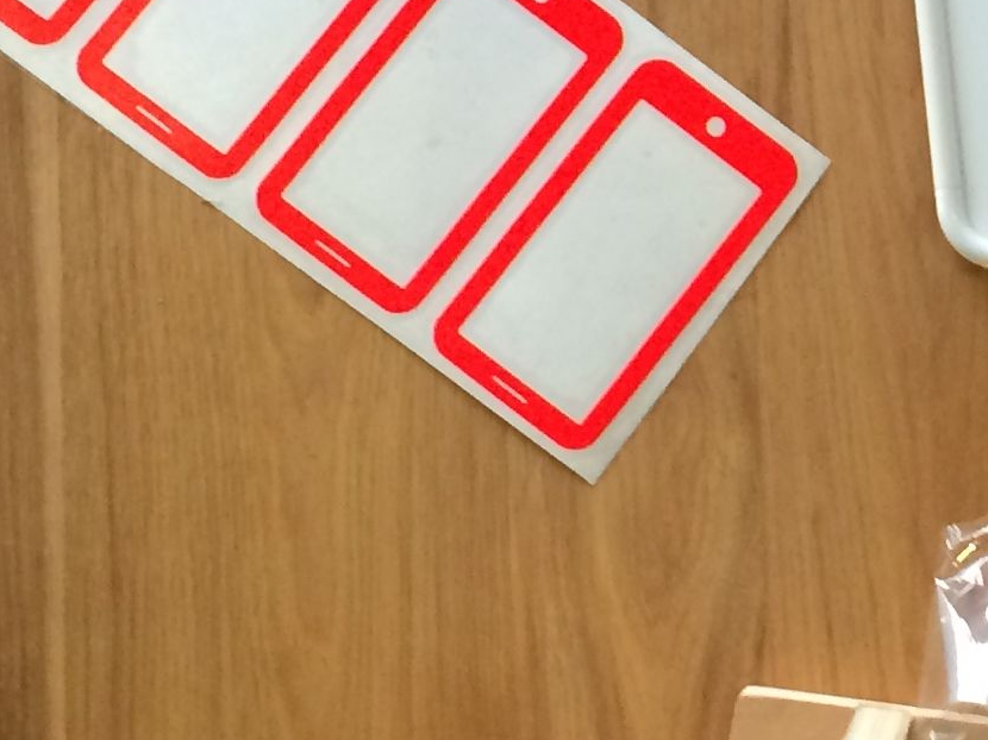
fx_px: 3367
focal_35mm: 118
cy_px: -156
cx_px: 1274
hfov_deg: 15.9
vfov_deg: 12.3
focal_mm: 4.12
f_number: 2.2
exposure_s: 1/30
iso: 125
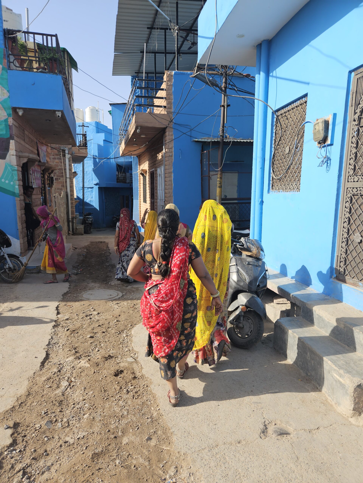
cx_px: 182
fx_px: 322
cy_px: 242
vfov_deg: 73.9
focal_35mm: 23
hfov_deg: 58.9
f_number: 1.8
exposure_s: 1/880
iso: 25
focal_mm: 5.4
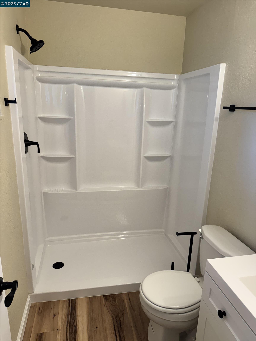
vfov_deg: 71.6
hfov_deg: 56.8
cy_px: 170
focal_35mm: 24
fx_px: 237
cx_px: 128
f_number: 1.78
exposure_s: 1/120
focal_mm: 6.76
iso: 200
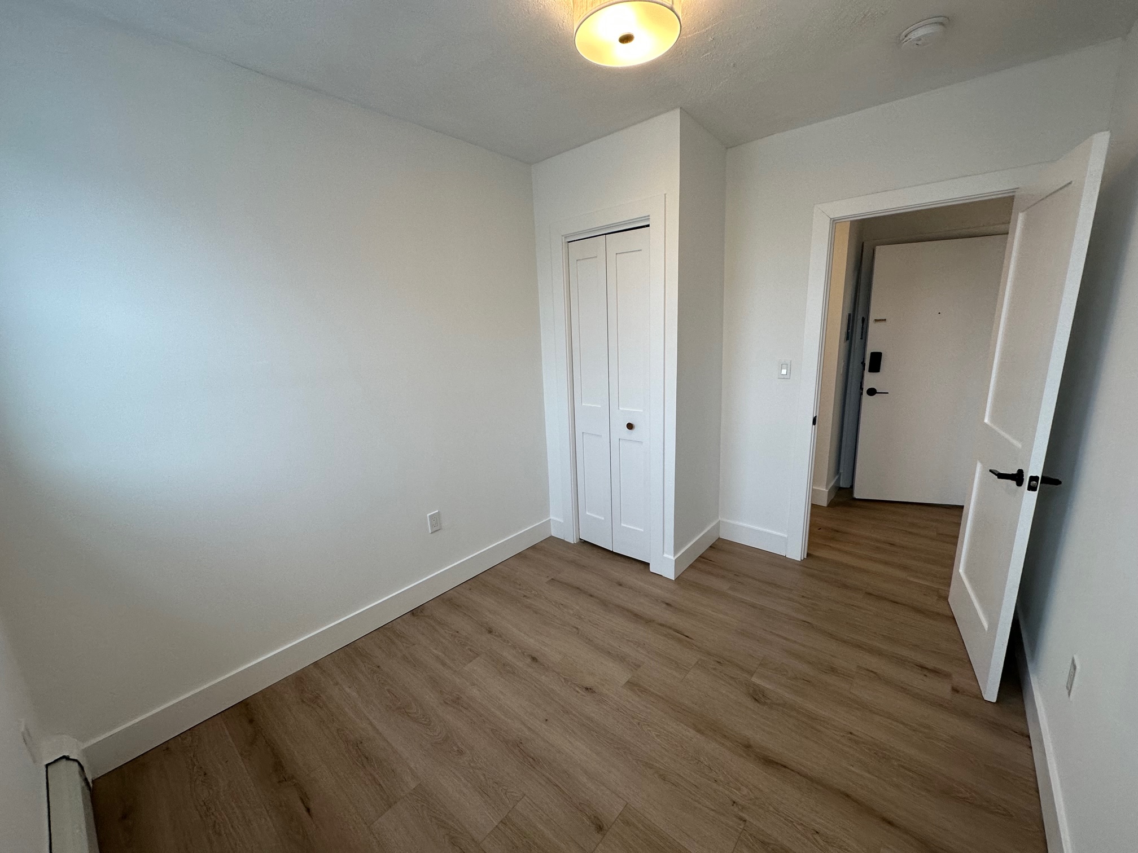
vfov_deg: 85.7
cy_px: 426
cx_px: 569
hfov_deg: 102.1
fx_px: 460
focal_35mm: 14
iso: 125
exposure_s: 1/120
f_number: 2.2
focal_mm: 2.22
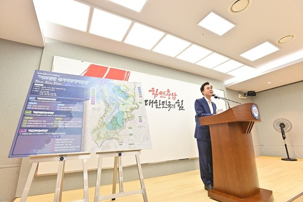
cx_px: 152
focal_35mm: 17
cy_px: 101
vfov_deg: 70.4
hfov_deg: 93.3
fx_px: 143
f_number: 6.3
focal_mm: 17
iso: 2000
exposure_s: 1/250
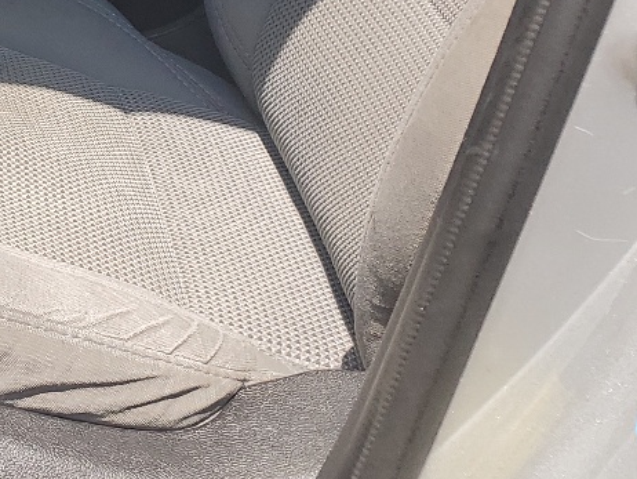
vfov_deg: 15.6
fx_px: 1657
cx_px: -376
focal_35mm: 90
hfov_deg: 18.7
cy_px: -141
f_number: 1.5
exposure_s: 1/1111
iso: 50
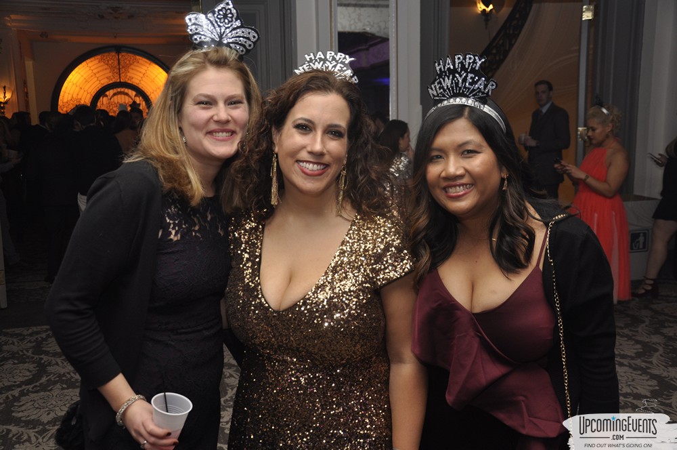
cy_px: 225
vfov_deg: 34.1
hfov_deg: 49.6
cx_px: 338
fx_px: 732
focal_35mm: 39
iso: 400
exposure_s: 1/60
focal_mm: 26
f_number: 5
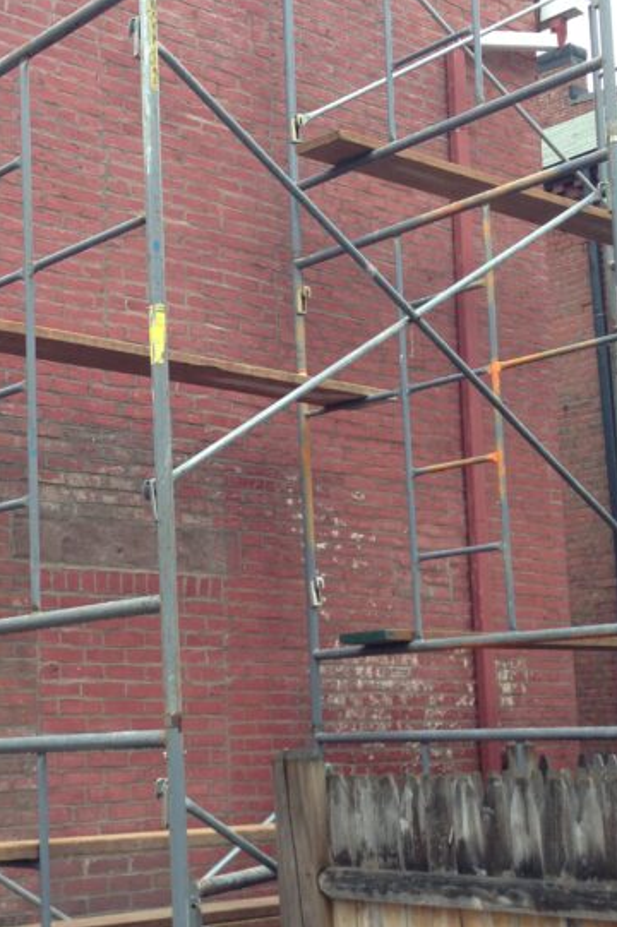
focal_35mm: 65
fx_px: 1673
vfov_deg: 31.0
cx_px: 105
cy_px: 505
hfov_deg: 20.6
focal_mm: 4.13
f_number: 2.4
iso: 50
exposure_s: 1/130
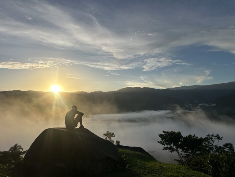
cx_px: 118
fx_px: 177
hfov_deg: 67.3
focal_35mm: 26
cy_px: 88
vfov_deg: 53.1
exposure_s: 1/8000
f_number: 1.5
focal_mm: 5.7
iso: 50
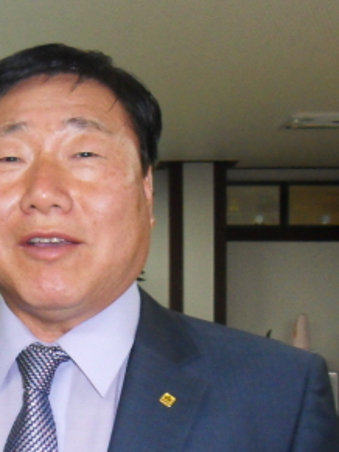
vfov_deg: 55.4
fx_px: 431
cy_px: 225
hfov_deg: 41.1
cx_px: 67
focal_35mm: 33
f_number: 3.3
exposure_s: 1/45
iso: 400
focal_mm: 4.2
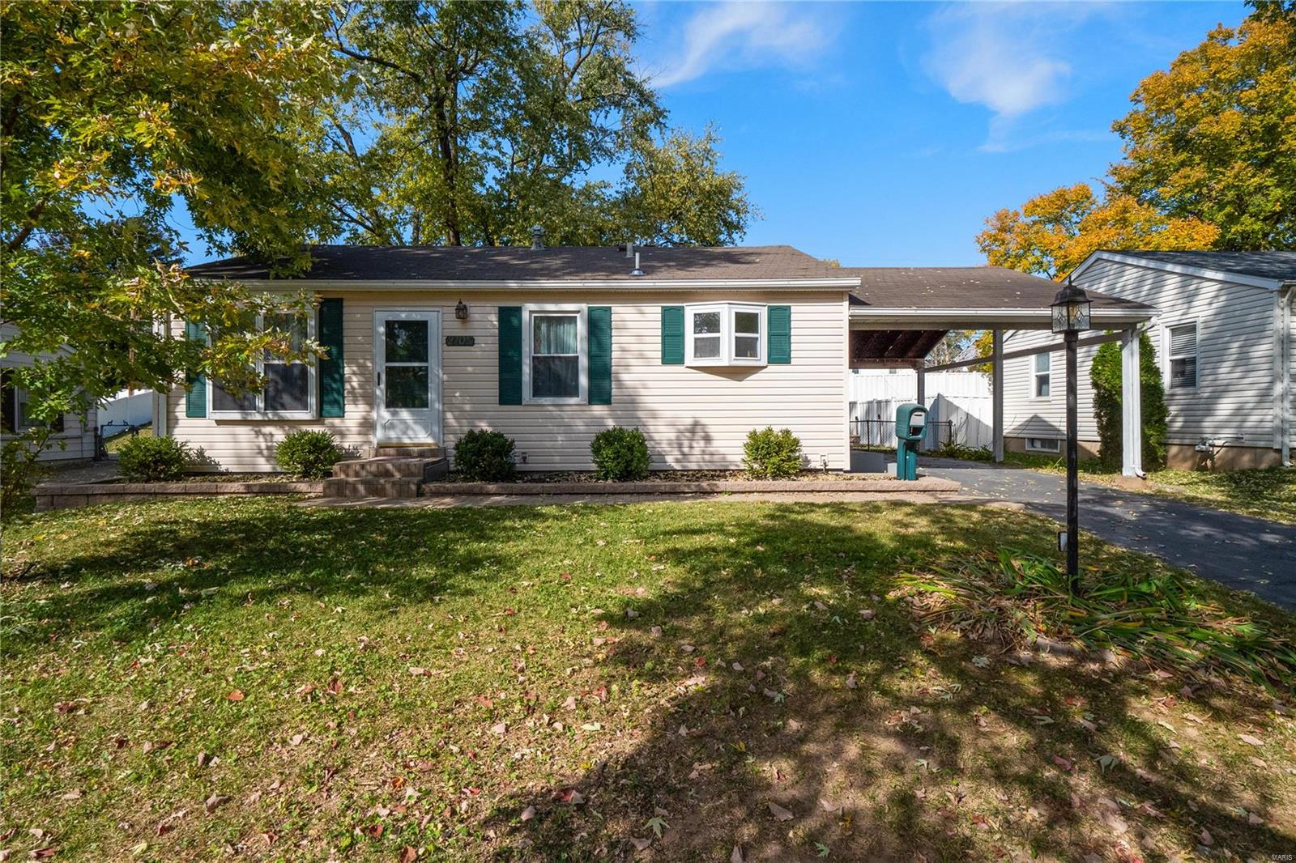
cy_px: 432
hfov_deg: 90.0
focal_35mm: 18
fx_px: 648
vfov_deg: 67.4
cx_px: 648
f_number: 6.3
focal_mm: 9
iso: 400
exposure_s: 1/1600
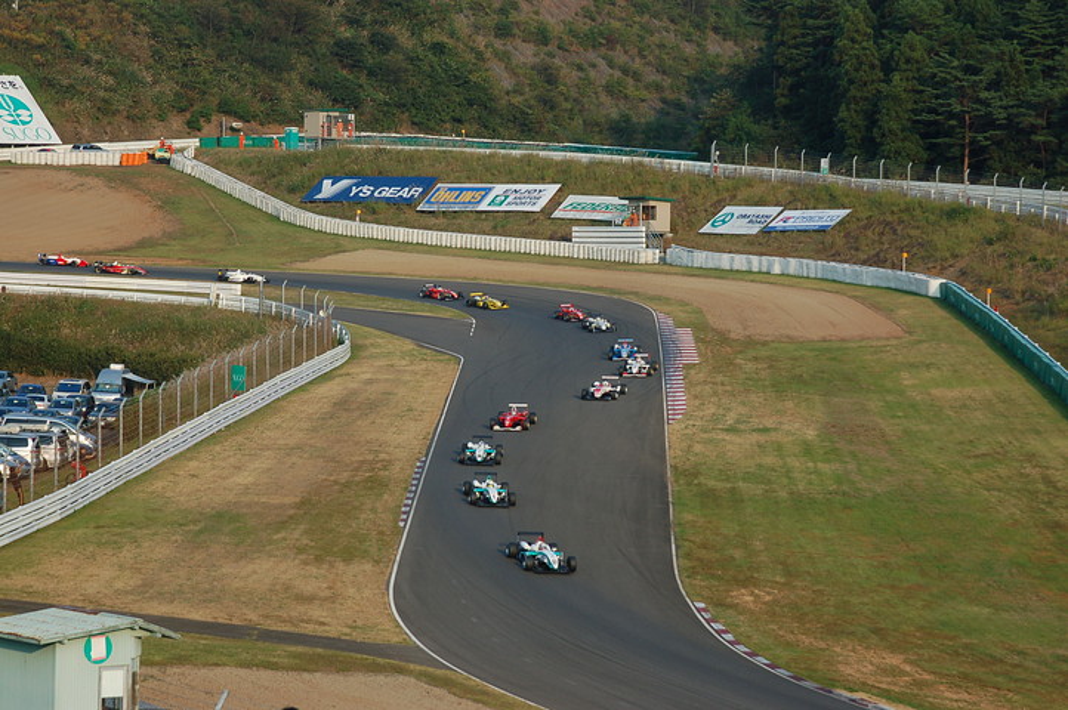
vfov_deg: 12.2
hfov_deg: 18.2
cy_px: 355
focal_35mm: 112
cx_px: 534
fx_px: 3334
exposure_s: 1/350
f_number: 4.8
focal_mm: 75
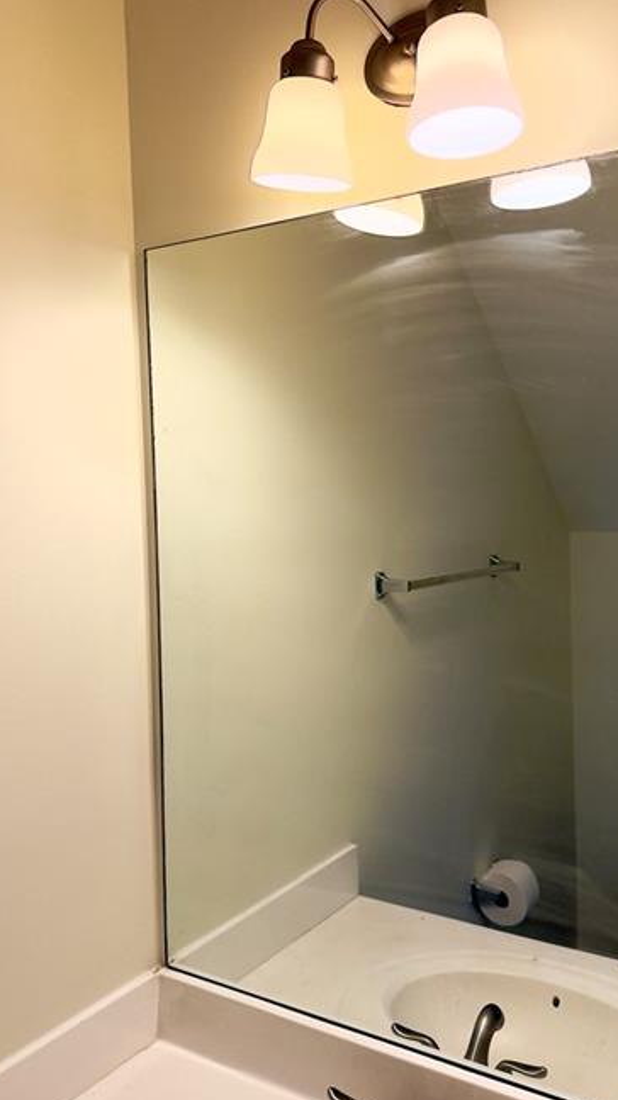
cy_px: 567
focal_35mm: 31
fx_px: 904
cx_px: 338
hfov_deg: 37.7
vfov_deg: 62.6
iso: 160
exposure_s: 1/224
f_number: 1.78
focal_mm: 6.76
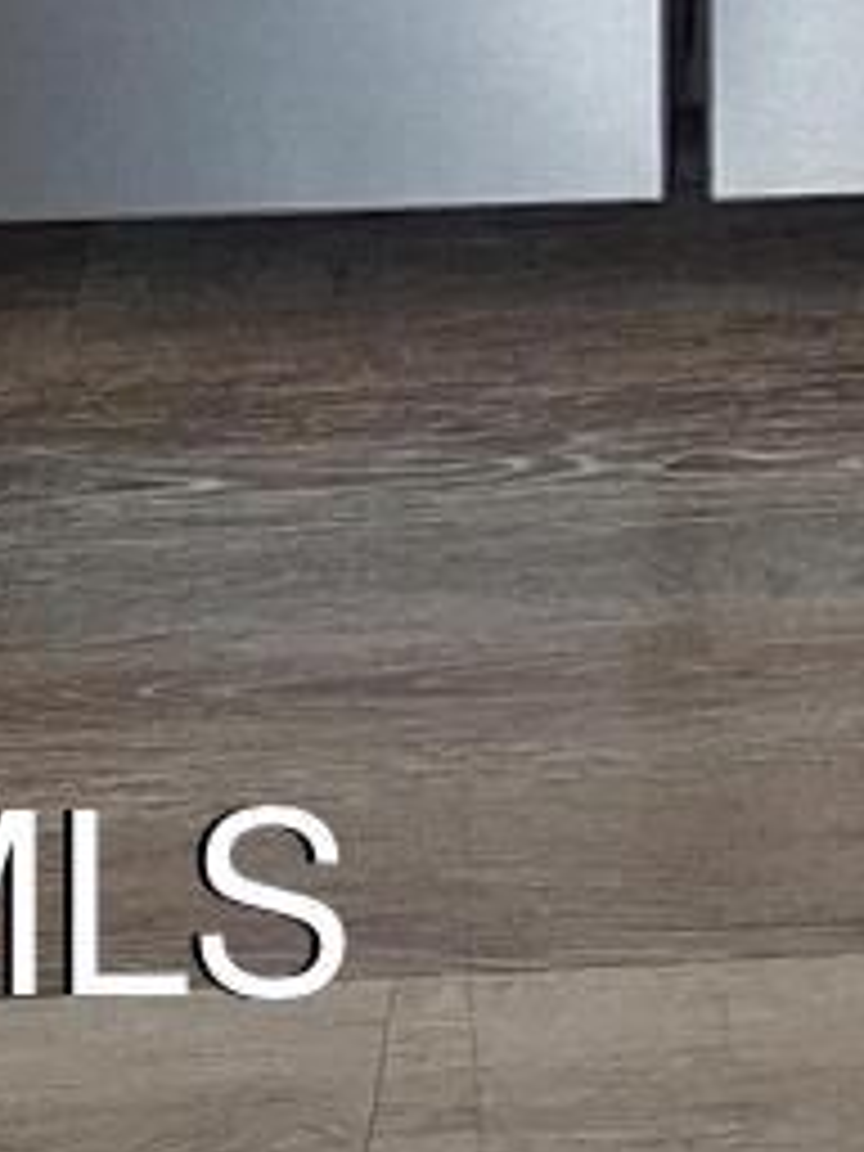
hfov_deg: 8.0
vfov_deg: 7.9
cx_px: 1548
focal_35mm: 180
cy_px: -3182
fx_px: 5990
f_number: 1.8
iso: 64
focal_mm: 5.54
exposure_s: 1/60
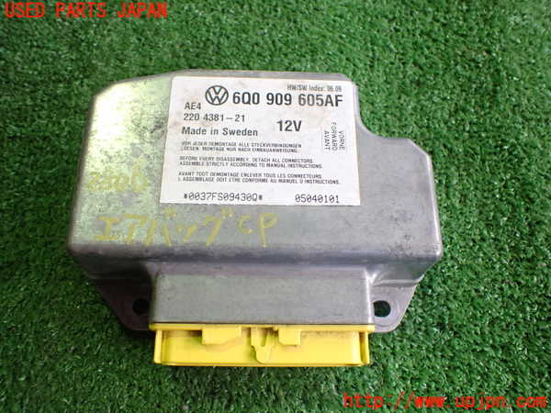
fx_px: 478
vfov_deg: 46.8
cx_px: 276
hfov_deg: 60.0
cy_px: 206
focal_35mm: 30
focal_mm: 5.4
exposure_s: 1/125
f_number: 2.3
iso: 500
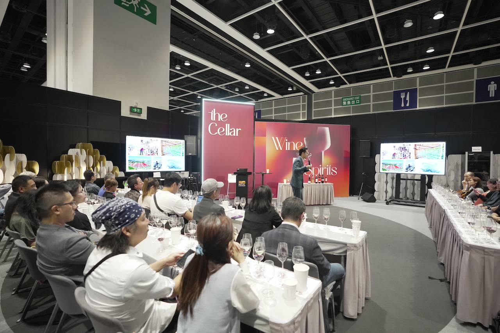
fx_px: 222
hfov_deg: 96.7
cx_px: 250
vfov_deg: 73.7
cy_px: 166
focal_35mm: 16
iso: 5000
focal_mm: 16
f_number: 2.8
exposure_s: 1/400
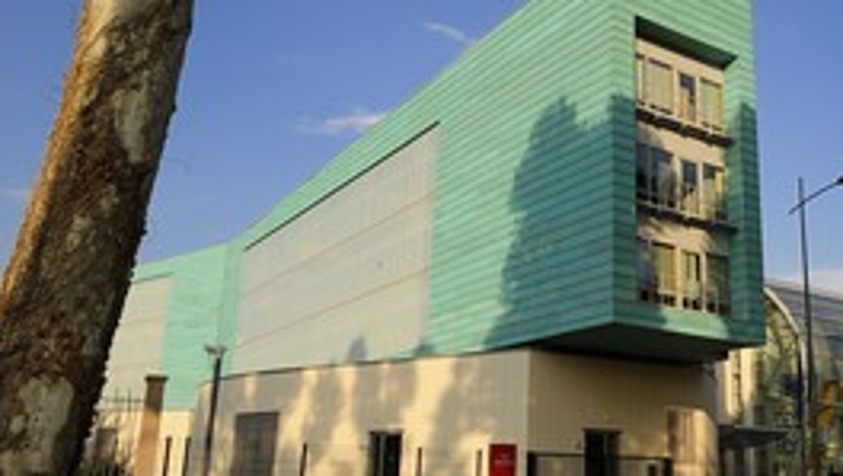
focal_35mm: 40
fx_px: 895
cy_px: 240
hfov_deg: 49.2
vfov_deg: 29.8
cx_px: 586
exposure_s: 1/160
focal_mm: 24
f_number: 13
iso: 200
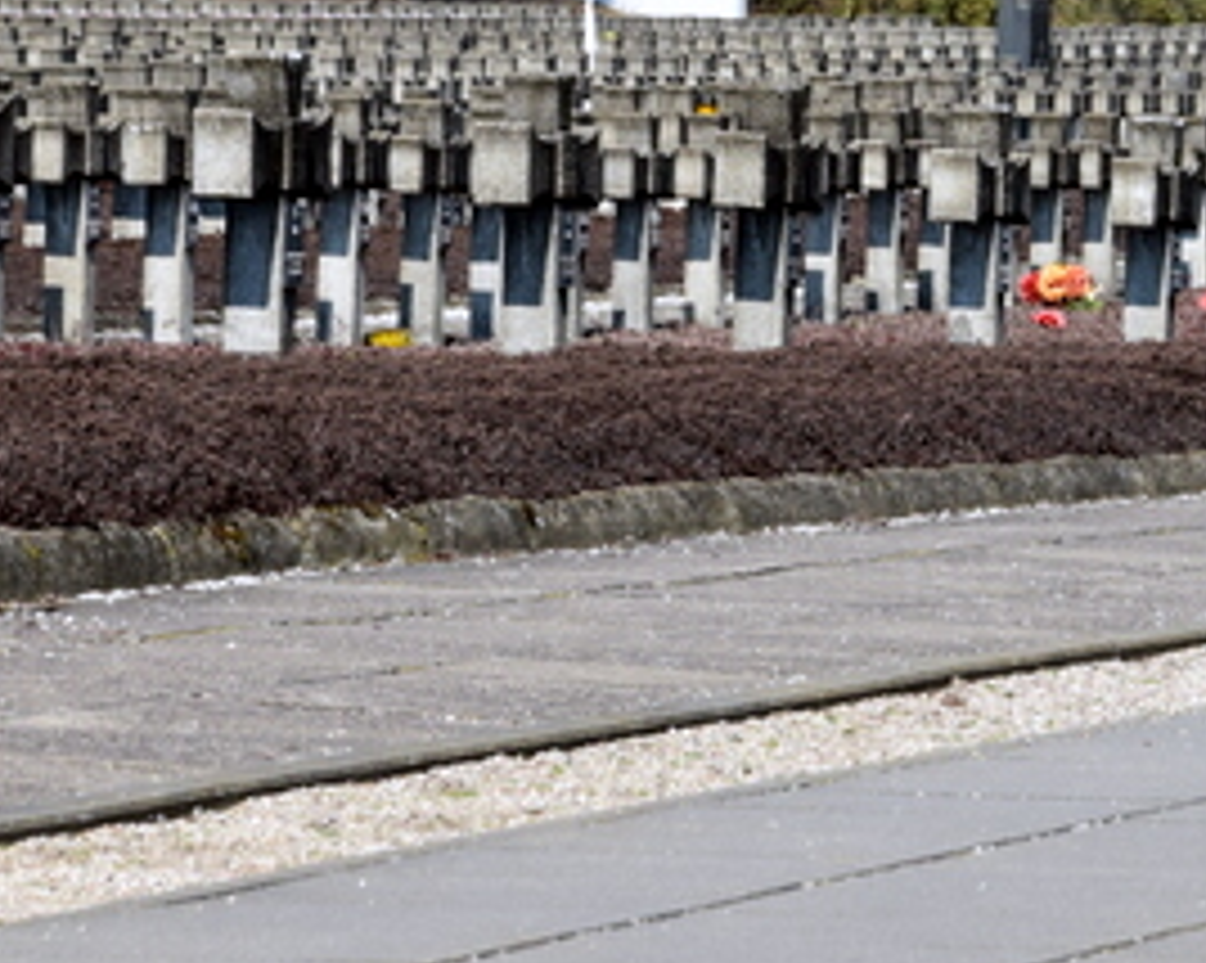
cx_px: 1336
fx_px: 13803
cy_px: 32
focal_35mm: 387
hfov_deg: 5.0
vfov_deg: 4.0
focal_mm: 92
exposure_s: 1/400
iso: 400
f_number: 11
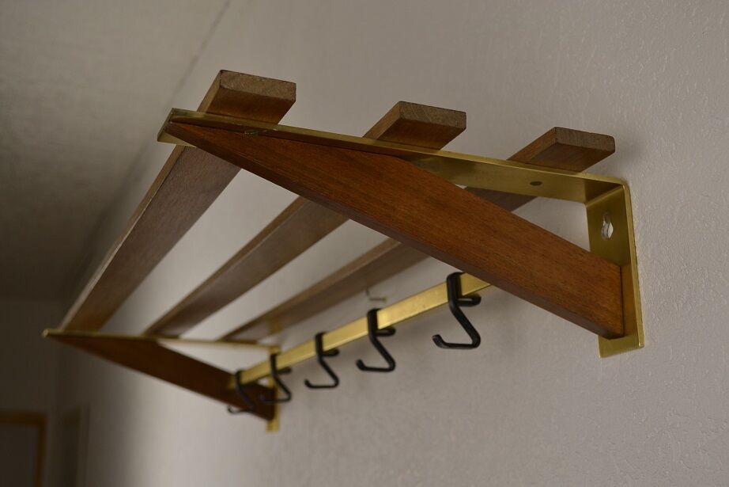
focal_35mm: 48
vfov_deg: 28.1
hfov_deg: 41.1
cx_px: 364
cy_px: 244
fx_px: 972
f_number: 5.6
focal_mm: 32
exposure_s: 1/125
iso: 220
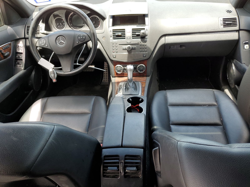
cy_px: 94
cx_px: 125
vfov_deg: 53.1
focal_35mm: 26
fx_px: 188
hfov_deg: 67.3
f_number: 1.5
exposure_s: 1/172
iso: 50
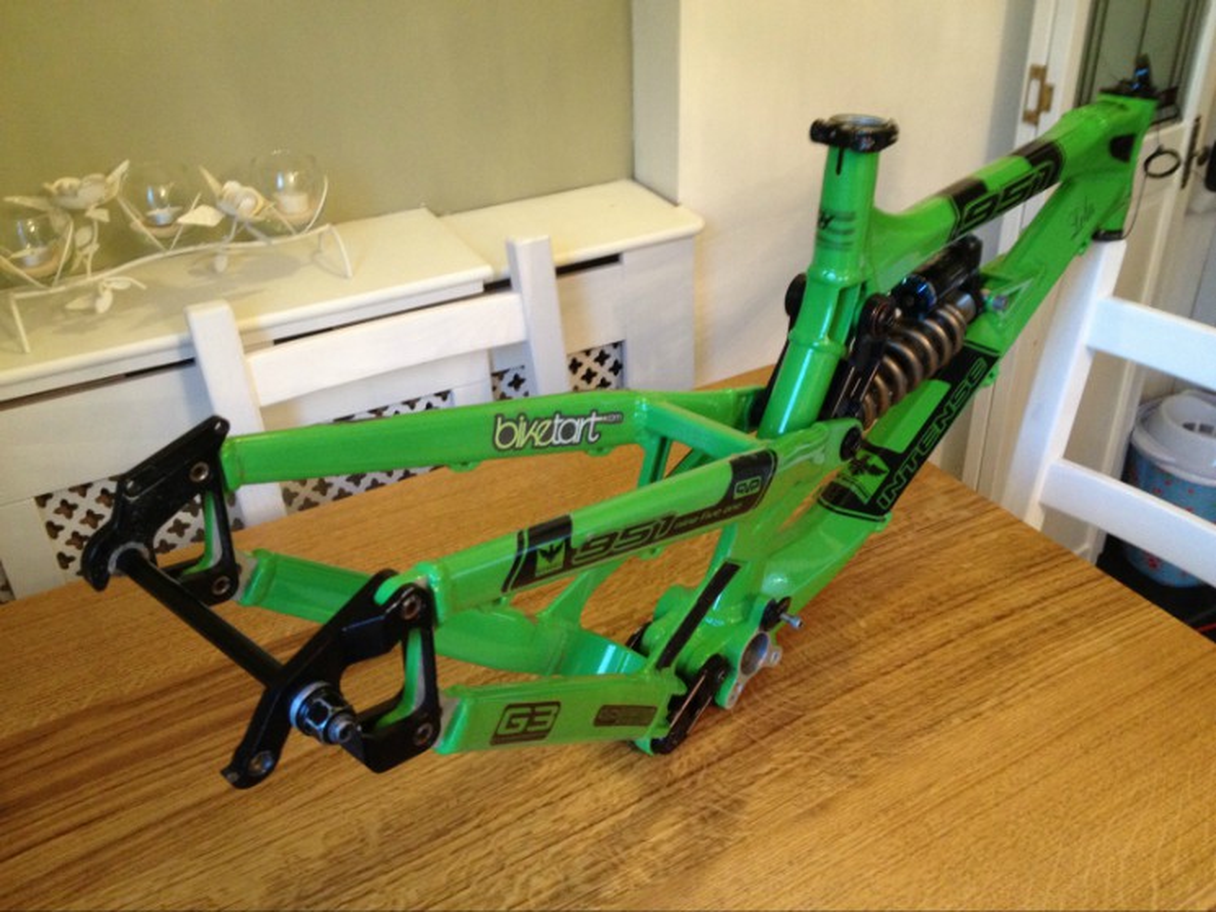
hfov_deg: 52.6
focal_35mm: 35
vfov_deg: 40.7
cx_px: 608
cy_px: 456
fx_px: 1230
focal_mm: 4.28
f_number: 2.4
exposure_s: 1/20
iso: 200
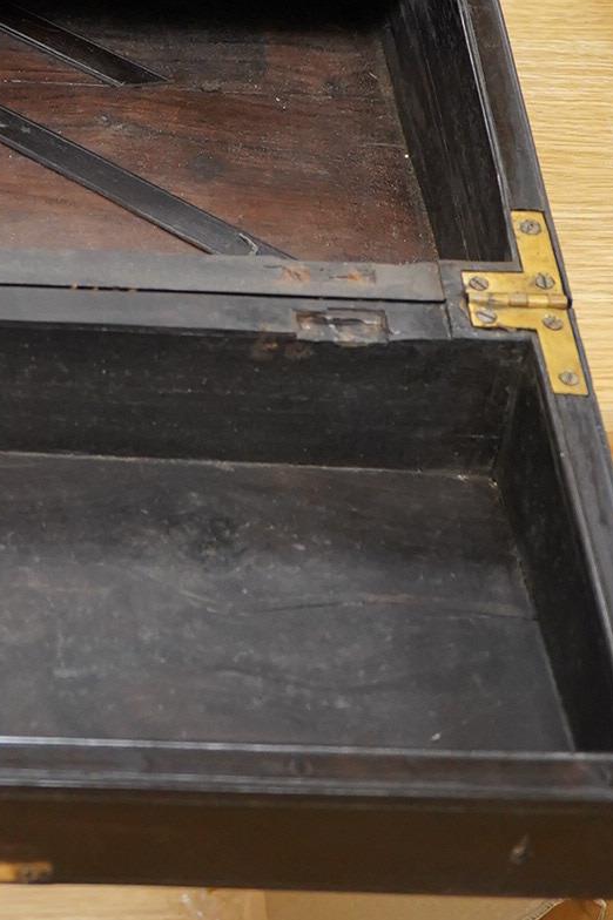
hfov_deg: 11.9
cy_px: 121
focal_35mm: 113
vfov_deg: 17.9
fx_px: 2889
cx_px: -66
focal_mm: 30
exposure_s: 1/125
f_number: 6.3
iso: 2000
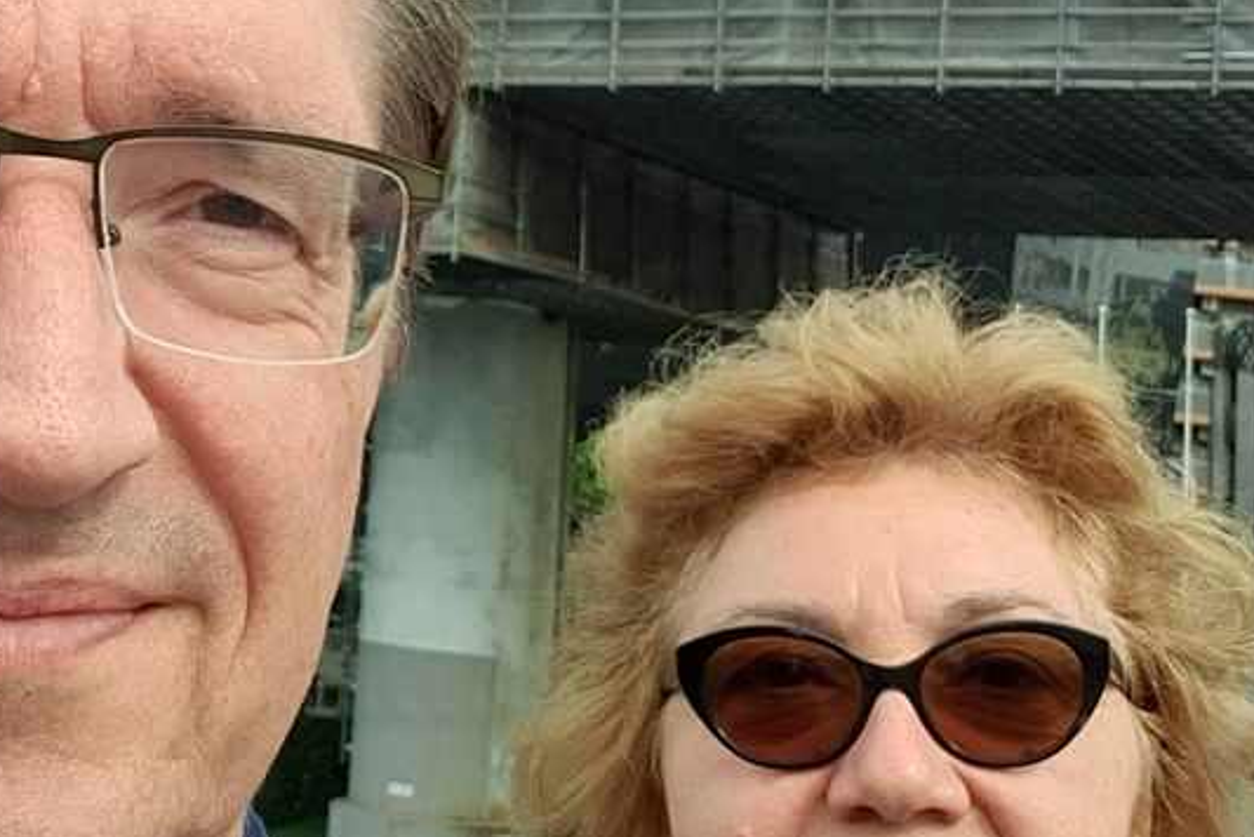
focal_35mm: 78
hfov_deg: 25.3
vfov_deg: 17.3
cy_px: 82
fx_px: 2718
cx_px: 153
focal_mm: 3.3
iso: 50
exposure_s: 1/1264
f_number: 1.9
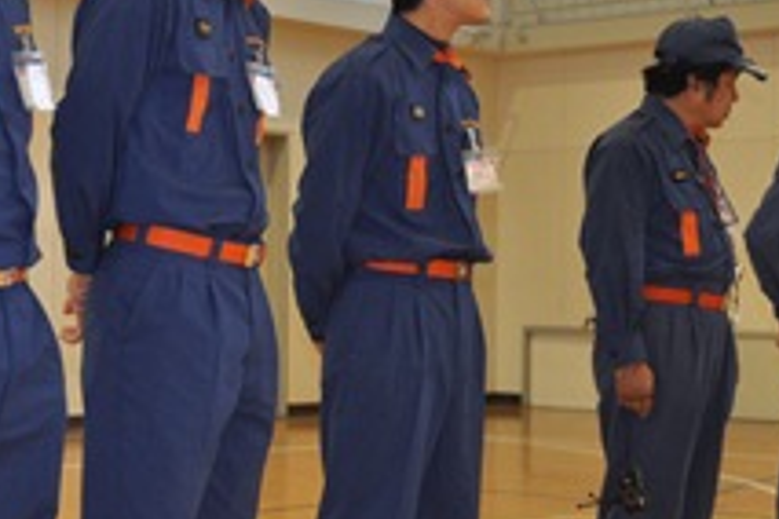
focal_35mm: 82
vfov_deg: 16.6
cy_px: 227
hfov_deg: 24.8
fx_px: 1774
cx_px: 362
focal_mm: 26
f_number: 4.2
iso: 720
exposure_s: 1/125
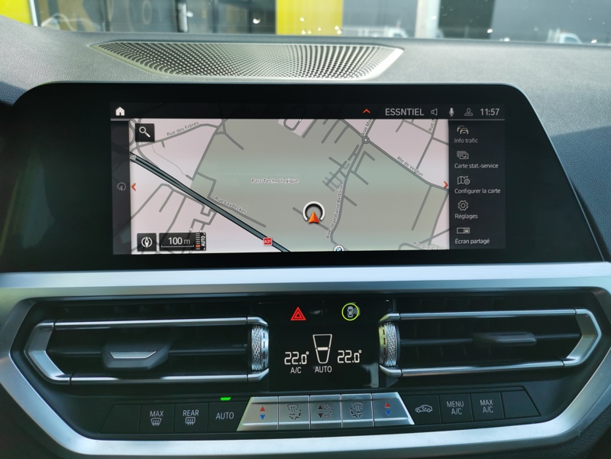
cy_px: 230
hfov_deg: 65.3
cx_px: 306
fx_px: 477
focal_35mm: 27
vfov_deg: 51.4
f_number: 1.8
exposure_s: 1/172
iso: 50
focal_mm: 5.58
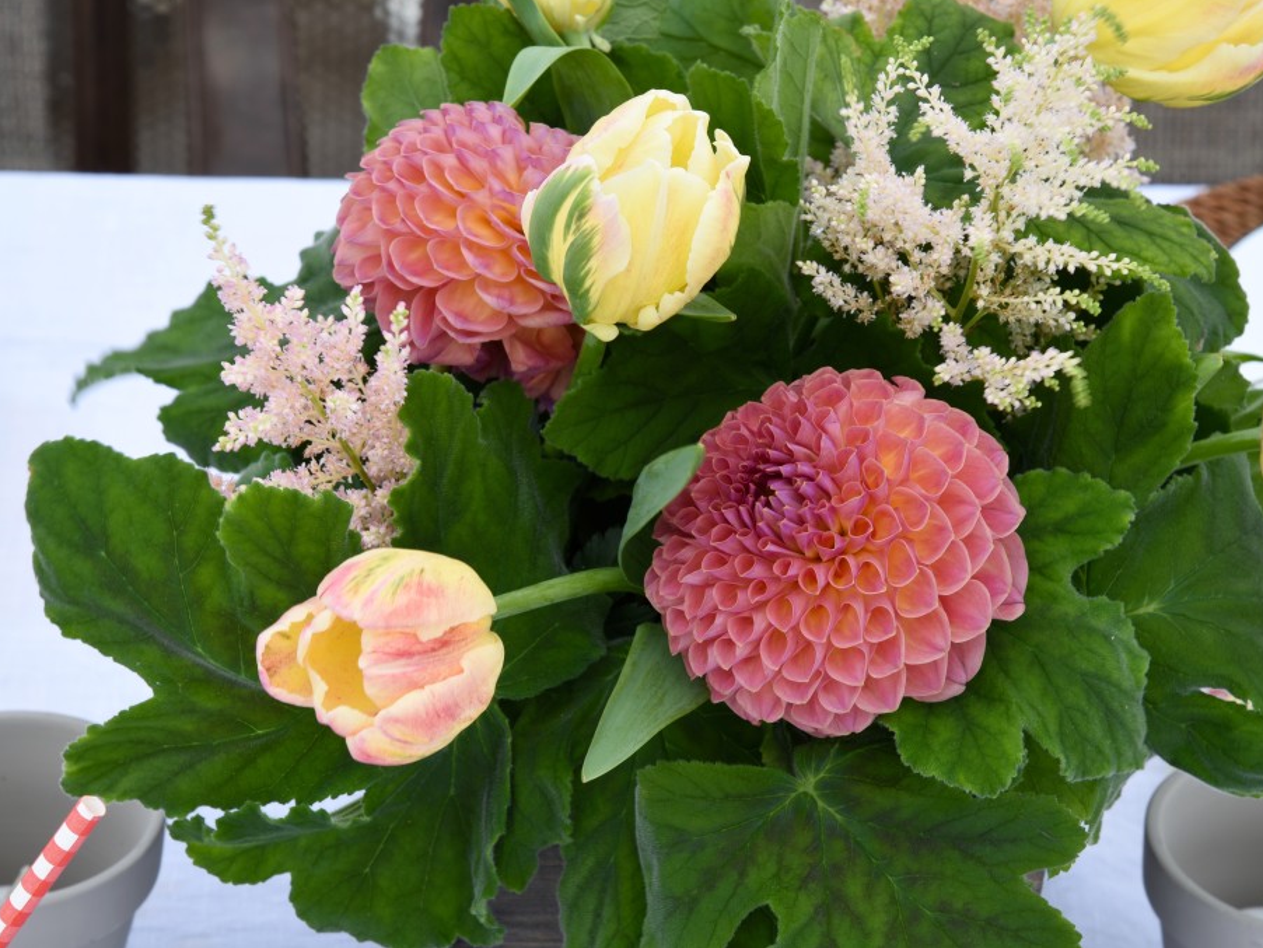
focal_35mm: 131
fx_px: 4781
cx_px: 650
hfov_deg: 15.0
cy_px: 470
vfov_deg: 11.3
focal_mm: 120
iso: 100
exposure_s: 1/25
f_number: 16
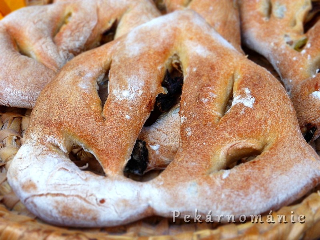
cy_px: 120
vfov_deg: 23.7
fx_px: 573
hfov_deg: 31.2
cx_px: 160
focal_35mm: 62
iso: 100
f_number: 4.8
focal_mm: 11
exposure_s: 1/60
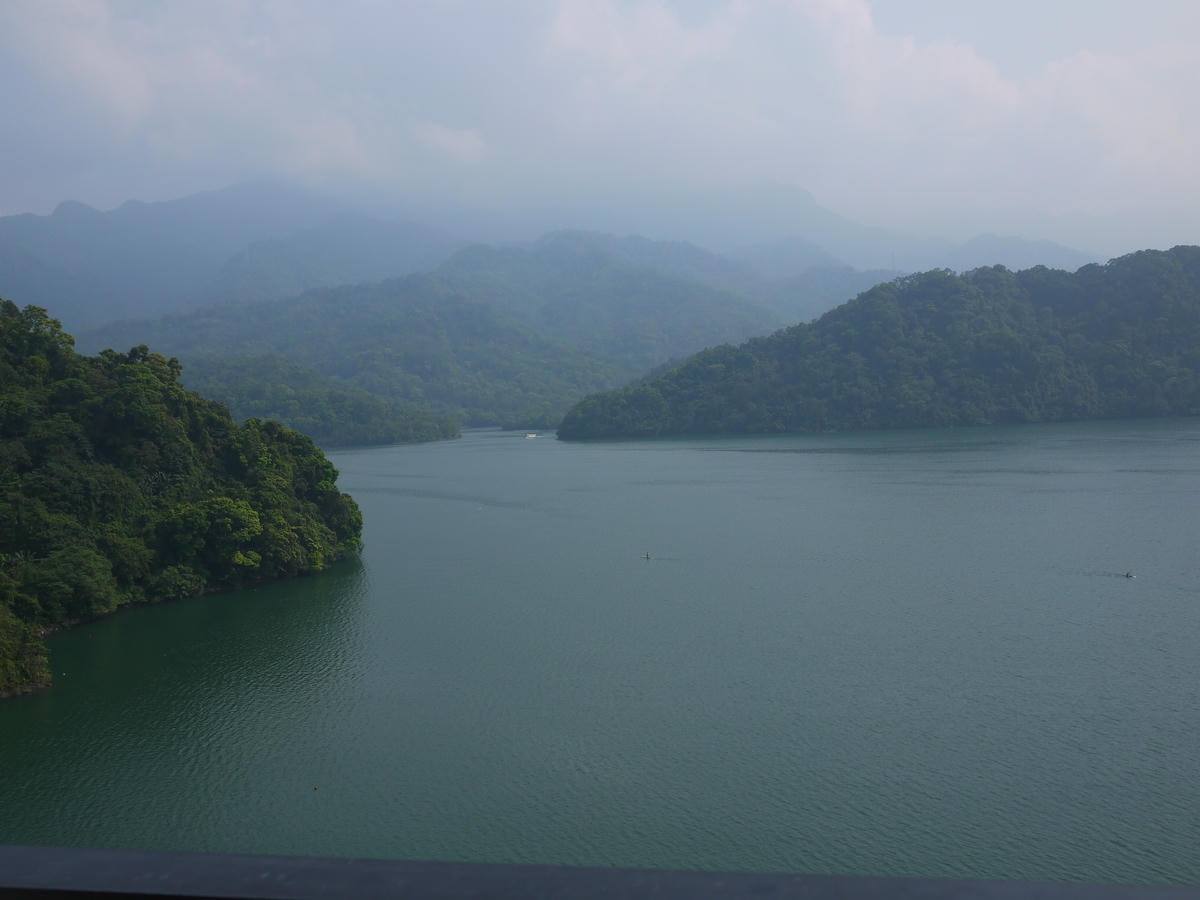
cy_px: 450
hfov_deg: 46.8
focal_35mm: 40
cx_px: 600
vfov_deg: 36.0
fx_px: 1387
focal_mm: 20
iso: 160
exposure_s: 1/1300
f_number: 6.3
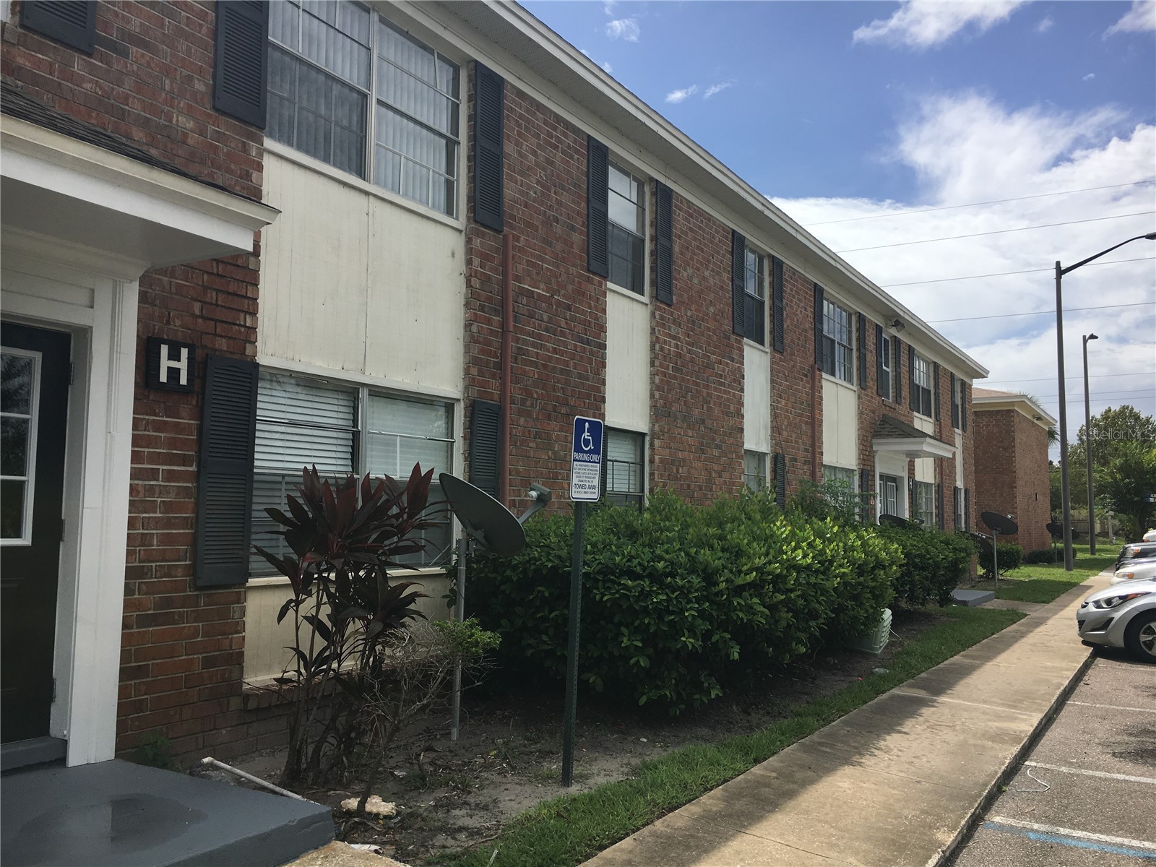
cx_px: 578
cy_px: 434
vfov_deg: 48.2
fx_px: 968
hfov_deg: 61.7
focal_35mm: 29
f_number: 2.2
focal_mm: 4.15
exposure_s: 1/2262
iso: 25
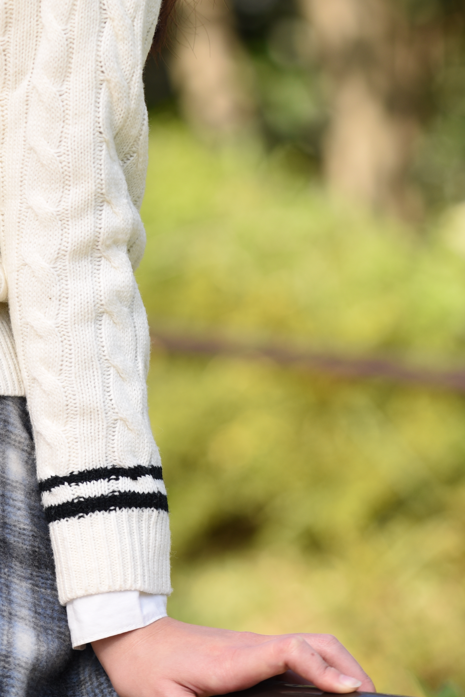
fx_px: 4840
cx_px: -59
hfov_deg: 5.5
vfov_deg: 8.2
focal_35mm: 250
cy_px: -59
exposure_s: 1/800
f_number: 2.8
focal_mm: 105
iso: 100
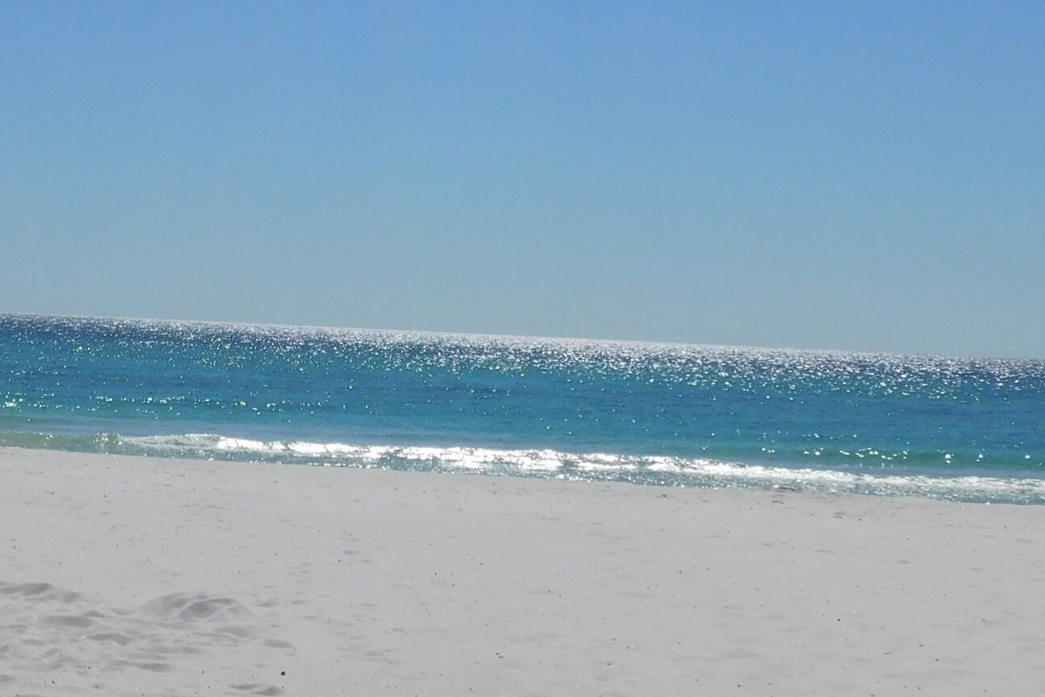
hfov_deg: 23.0
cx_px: 184
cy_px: 156
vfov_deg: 15.6
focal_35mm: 87
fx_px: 2526
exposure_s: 1/1250
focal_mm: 6.3
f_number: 7
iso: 125
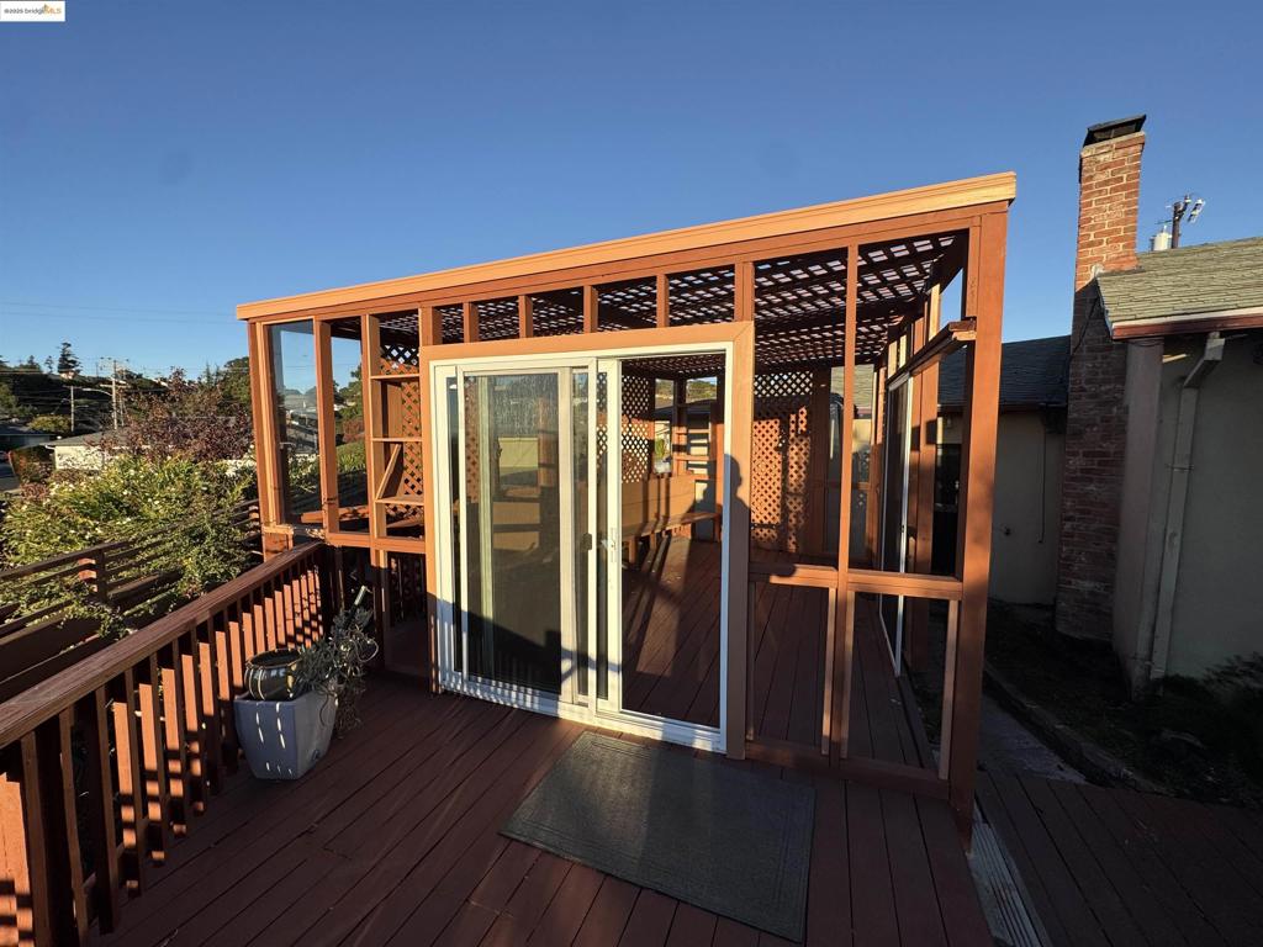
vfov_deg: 85.7
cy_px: 474
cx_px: 632
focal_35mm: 14
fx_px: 511
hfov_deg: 102.1
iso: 50
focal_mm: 2.22
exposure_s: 1/1217
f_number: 2.2
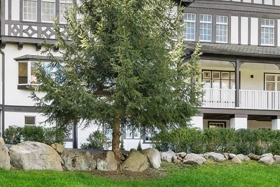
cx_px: 80
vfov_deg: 17.0
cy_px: 19
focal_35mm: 79
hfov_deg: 25.4
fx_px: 614
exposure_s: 1/160
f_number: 8
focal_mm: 24
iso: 200
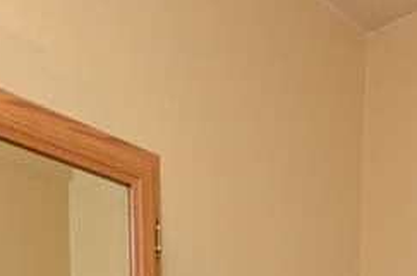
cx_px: 357
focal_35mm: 59
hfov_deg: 32.7
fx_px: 682
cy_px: 567
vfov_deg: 16.6
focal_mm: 14
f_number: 5.6
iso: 1600
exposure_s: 1/250
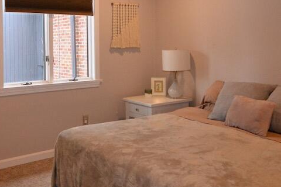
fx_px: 312
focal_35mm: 40
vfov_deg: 32.6
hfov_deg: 48.2
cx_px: 114
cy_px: 43
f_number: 4
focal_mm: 10
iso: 1600
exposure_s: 1/160
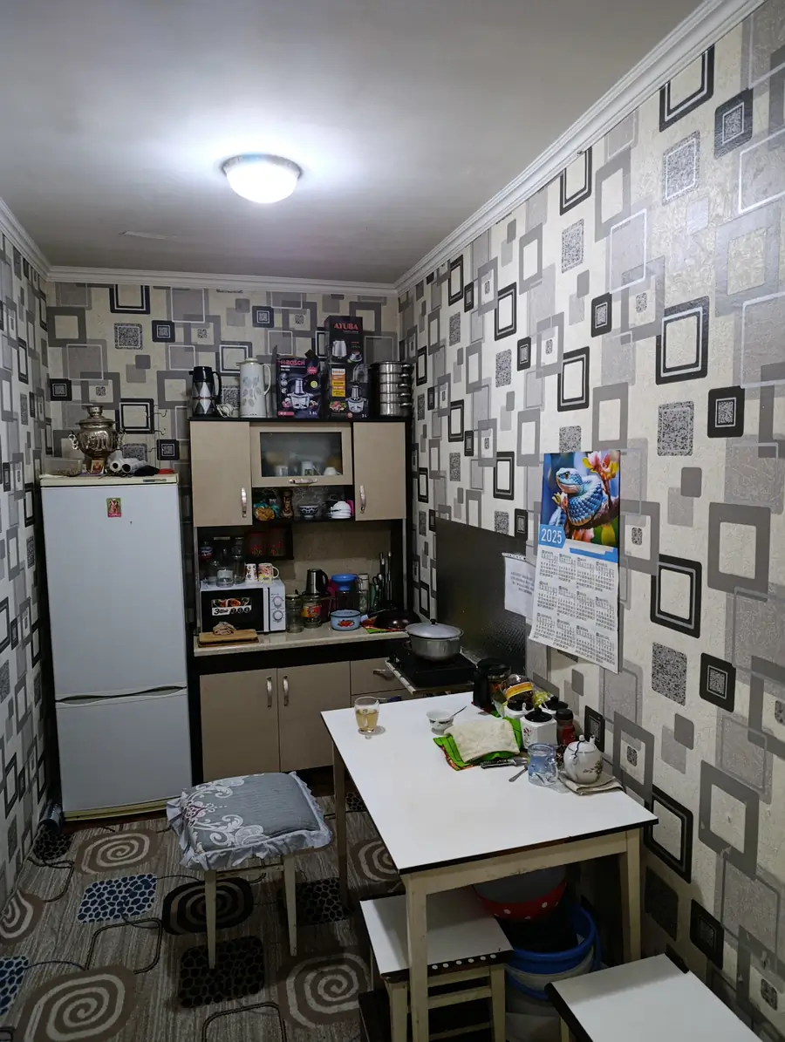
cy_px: 521
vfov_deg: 73.8
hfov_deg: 59.0
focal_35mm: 23
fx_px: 694
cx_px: 392
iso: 1366
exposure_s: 1/33.3
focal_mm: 6.11
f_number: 1.65
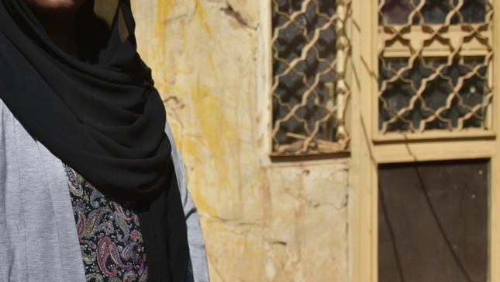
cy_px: 144
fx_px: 1008
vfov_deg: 15.9
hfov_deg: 27.6
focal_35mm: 76
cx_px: 149
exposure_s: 1/1600
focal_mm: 26
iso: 100
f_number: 3.8
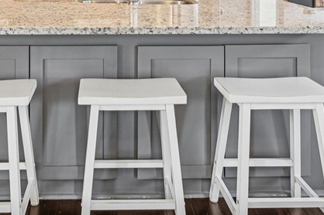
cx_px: 116
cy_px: -49
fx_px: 351
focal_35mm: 39
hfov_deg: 49.0
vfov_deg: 29.1
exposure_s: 1/6
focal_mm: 15
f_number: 8
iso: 400
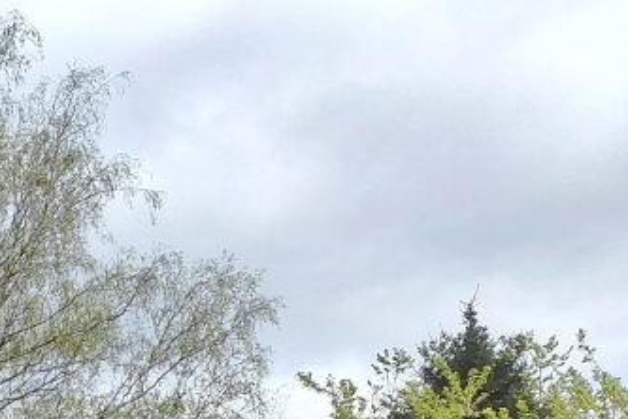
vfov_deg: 13.4
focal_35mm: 90
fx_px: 1570
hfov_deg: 17.6
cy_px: 794
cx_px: -549
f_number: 1.8
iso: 40
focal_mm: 5.54
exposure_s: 1/1770
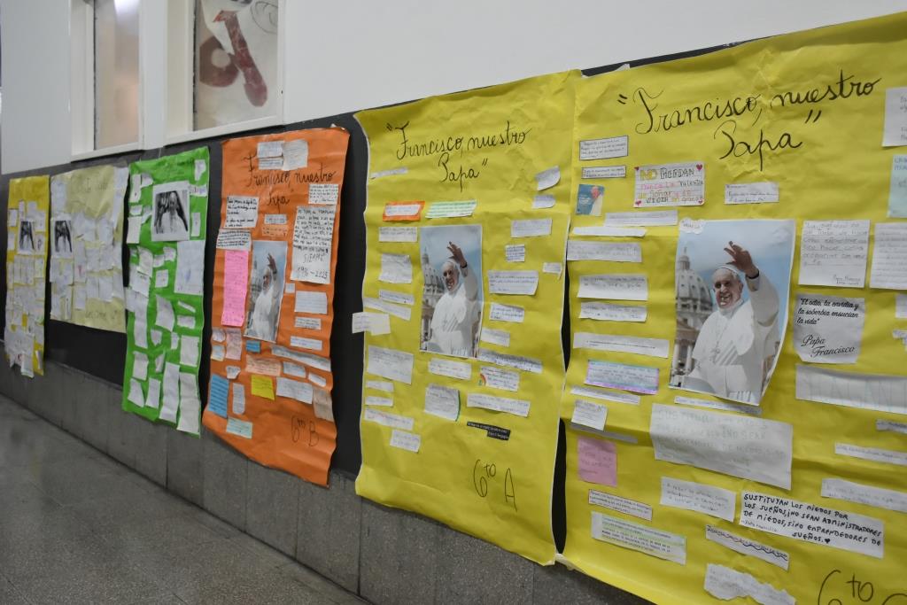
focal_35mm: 33
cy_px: 302
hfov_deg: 57.2
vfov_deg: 40.0
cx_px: 454
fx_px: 831
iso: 1600
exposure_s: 1/125
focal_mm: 22
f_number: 5.6
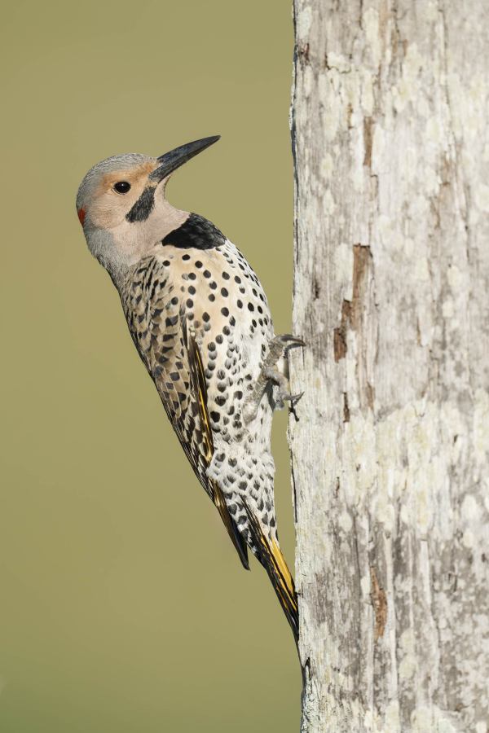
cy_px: 366
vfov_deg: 2.5
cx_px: 244
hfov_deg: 1.6
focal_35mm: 840
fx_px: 17114
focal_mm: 840
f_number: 5.6
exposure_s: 1/1600
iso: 640
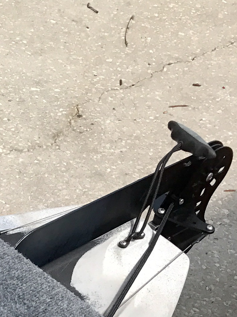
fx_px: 977
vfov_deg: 16.6
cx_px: -183
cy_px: 489
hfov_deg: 12.7
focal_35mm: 107
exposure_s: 1/1497
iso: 20
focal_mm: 3.99
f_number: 1.8
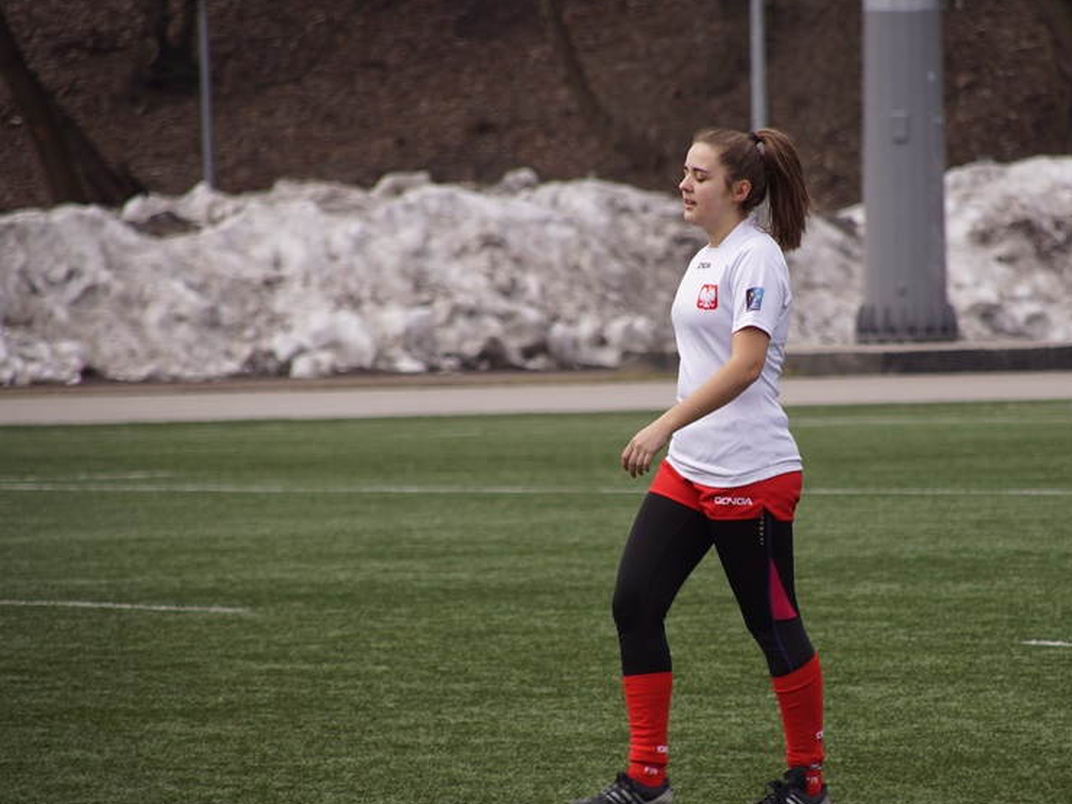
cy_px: 461
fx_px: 12078
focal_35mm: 390
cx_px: 701
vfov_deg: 3.8
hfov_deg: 5.1
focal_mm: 200
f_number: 6.3
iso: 160
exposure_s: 1/320
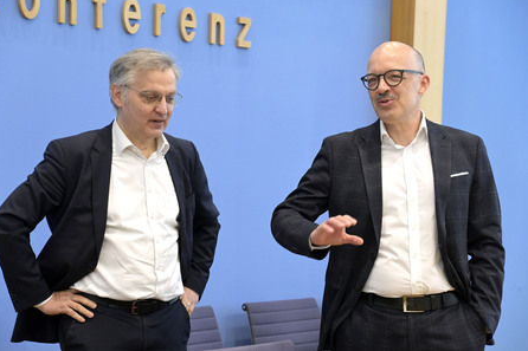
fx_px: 1363
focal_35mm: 93
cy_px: 175
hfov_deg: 21.9
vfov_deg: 14.7
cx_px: 262
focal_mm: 92
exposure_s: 1/320
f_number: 5.6
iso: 4000
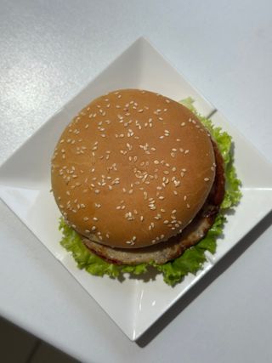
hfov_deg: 30.3
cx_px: 136
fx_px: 503
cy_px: 182
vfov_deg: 39.7
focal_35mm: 48
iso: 80
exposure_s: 1/299
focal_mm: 6.86
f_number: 1.78
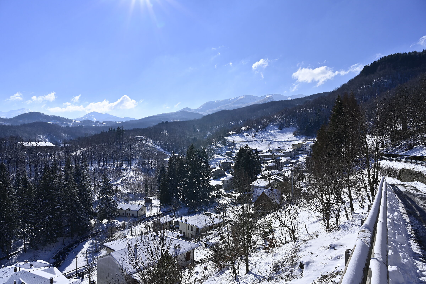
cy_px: 142
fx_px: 284
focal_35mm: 24
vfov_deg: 53.1
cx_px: 213
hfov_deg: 73.7
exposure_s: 1/500
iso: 160
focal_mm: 24
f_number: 11
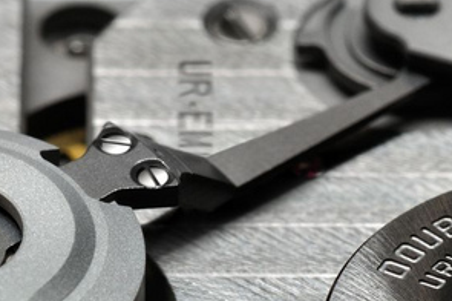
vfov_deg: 3.0
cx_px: 296
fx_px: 5687
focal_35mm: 453
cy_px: 356
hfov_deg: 4.6
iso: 200
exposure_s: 1/5
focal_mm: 105
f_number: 22
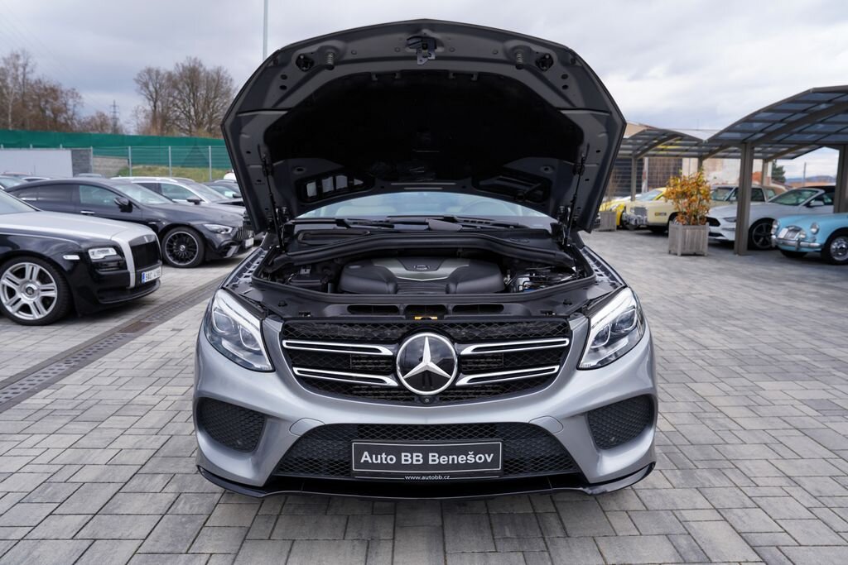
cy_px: 282
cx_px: 424
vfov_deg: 49.6
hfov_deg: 69.4
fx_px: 612
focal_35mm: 26
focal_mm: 26
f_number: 5.6
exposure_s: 1/125
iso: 100
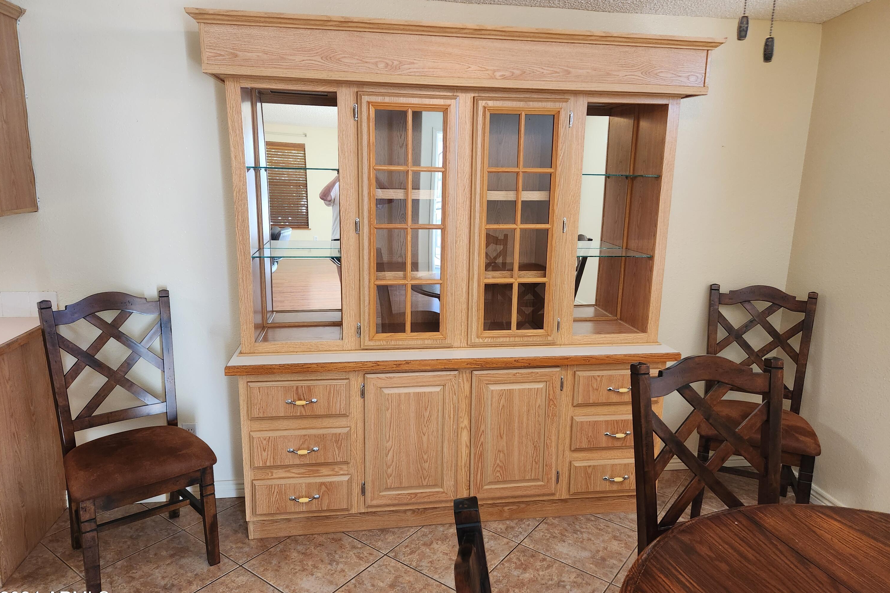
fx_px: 593
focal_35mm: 24
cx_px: 444
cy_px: 295
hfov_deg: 73.7
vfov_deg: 53.1
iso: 500
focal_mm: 5.4
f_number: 1.8
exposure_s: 1/120
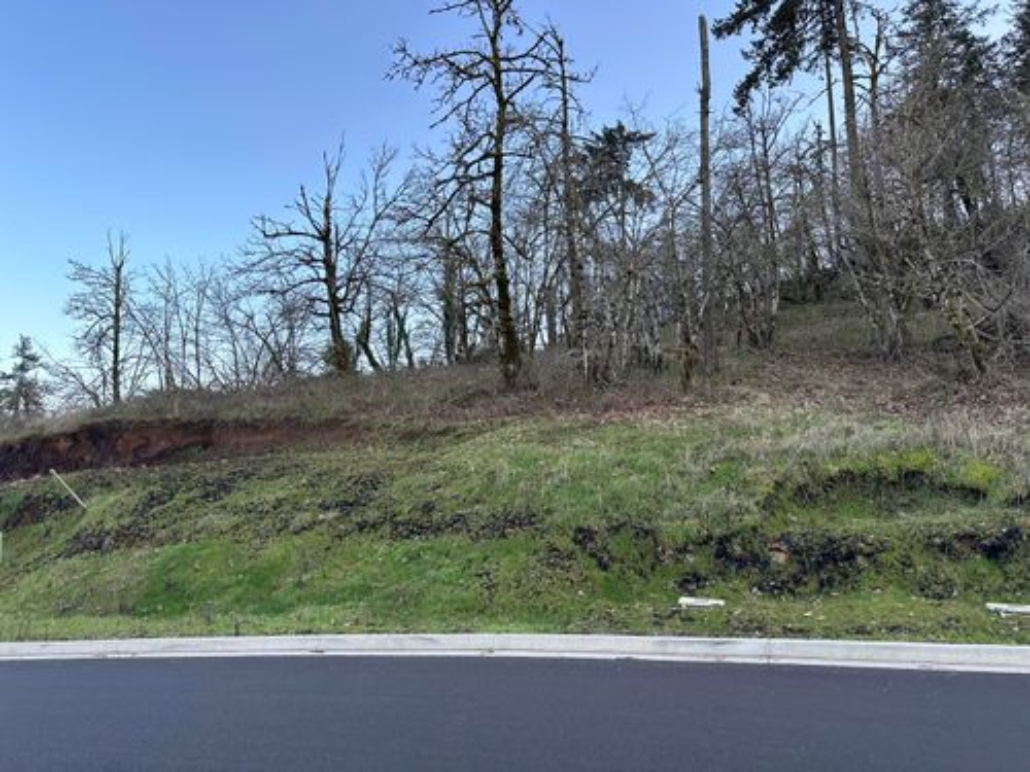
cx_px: 515
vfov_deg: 56.8
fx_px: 714
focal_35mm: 24
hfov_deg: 71.6
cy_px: 386
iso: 80
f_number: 1.78
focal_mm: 6.86
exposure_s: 1/634
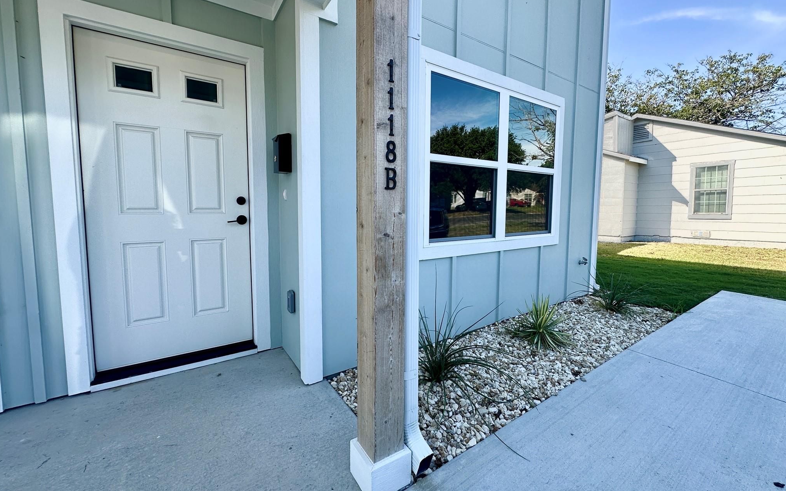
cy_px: 230
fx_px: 321
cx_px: 395
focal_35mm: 15
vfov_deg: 74.7
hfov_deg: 101.5
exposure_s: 1/458
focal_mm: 2.22
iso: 40
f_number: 2.2
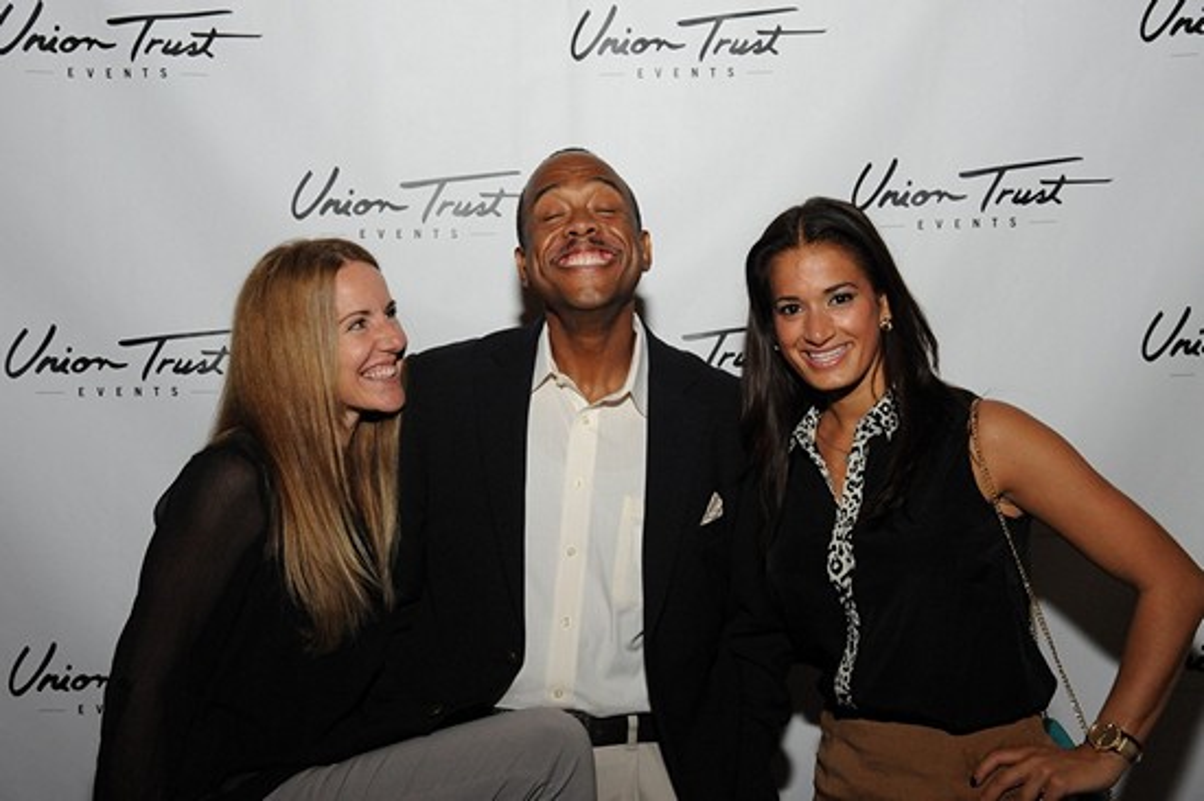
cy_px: 400
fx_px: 1537
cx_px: 602
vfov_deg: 29.2
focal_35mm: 46
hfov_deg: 42.8
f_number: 6.3
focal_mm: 46
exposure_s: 1/60
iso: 3200
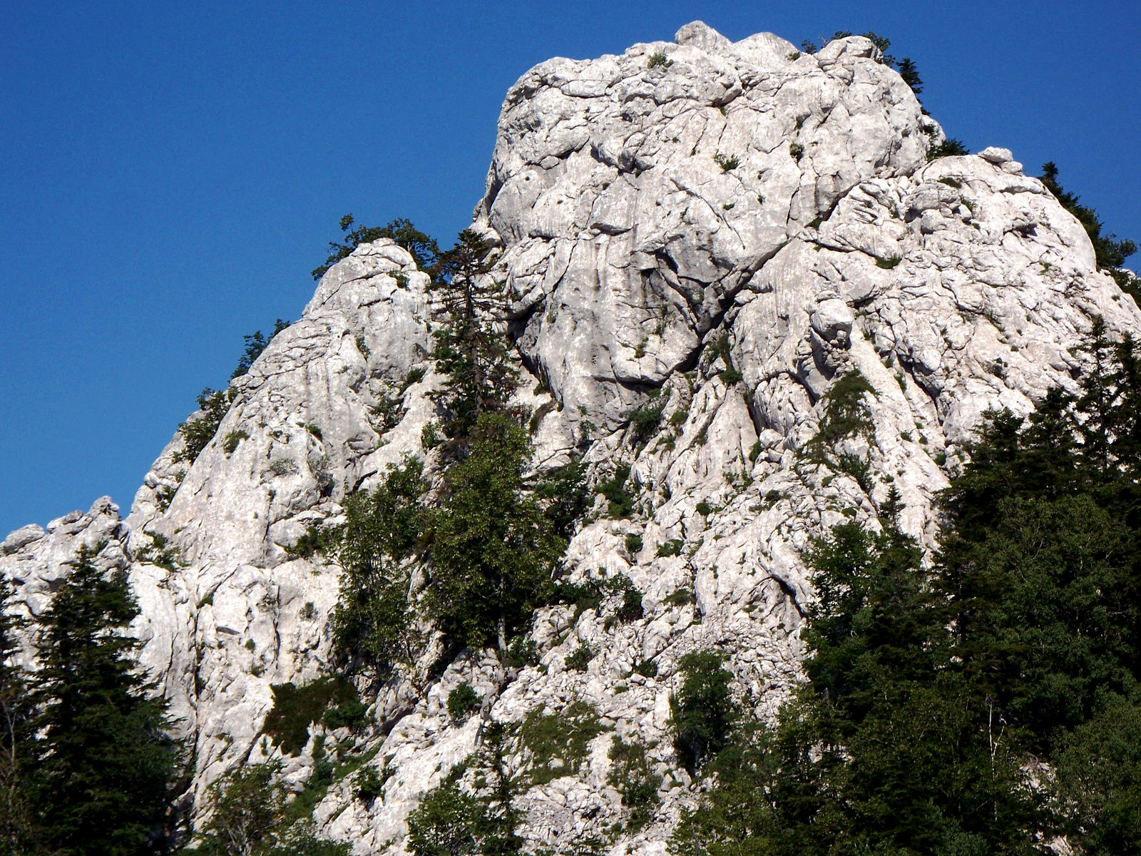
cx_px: 570
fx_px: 4516
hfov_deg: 14.4
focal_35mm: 137
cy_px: 428
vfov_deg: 10.8
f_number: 8
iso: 64
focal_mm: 28.83
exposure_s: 1/320
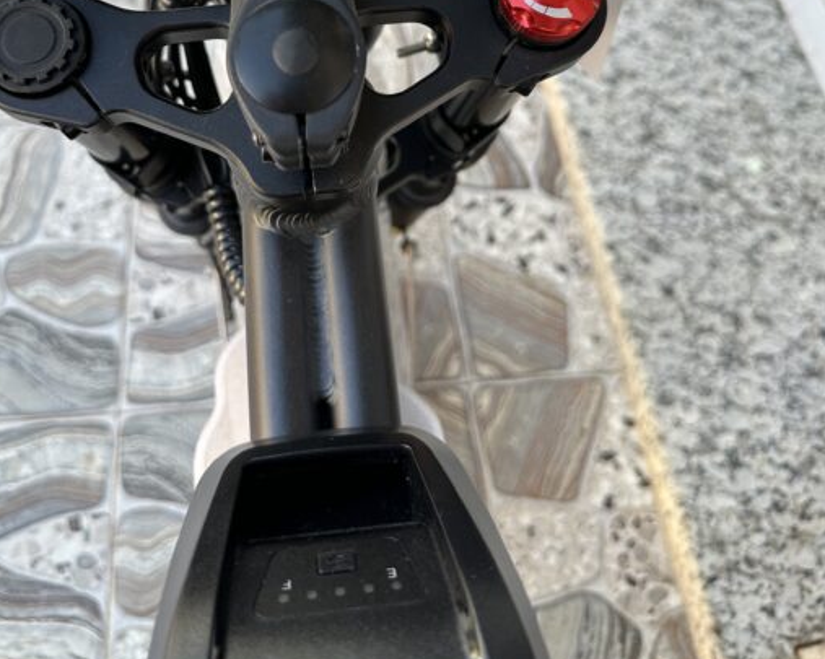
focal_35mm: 37
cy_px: 31
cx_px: 353
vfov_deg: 36.8
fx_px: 903
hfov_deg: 49.0
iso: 64
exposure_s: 1/213
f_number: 1.78
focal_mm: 6.86
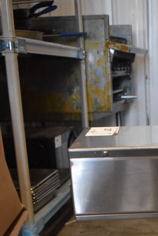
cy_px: 265
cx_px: 180
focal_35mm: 73
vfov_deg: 25.5
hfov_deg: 18.0
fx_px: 479
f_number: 3.5
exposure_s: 1/125
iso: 1600
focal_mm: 20
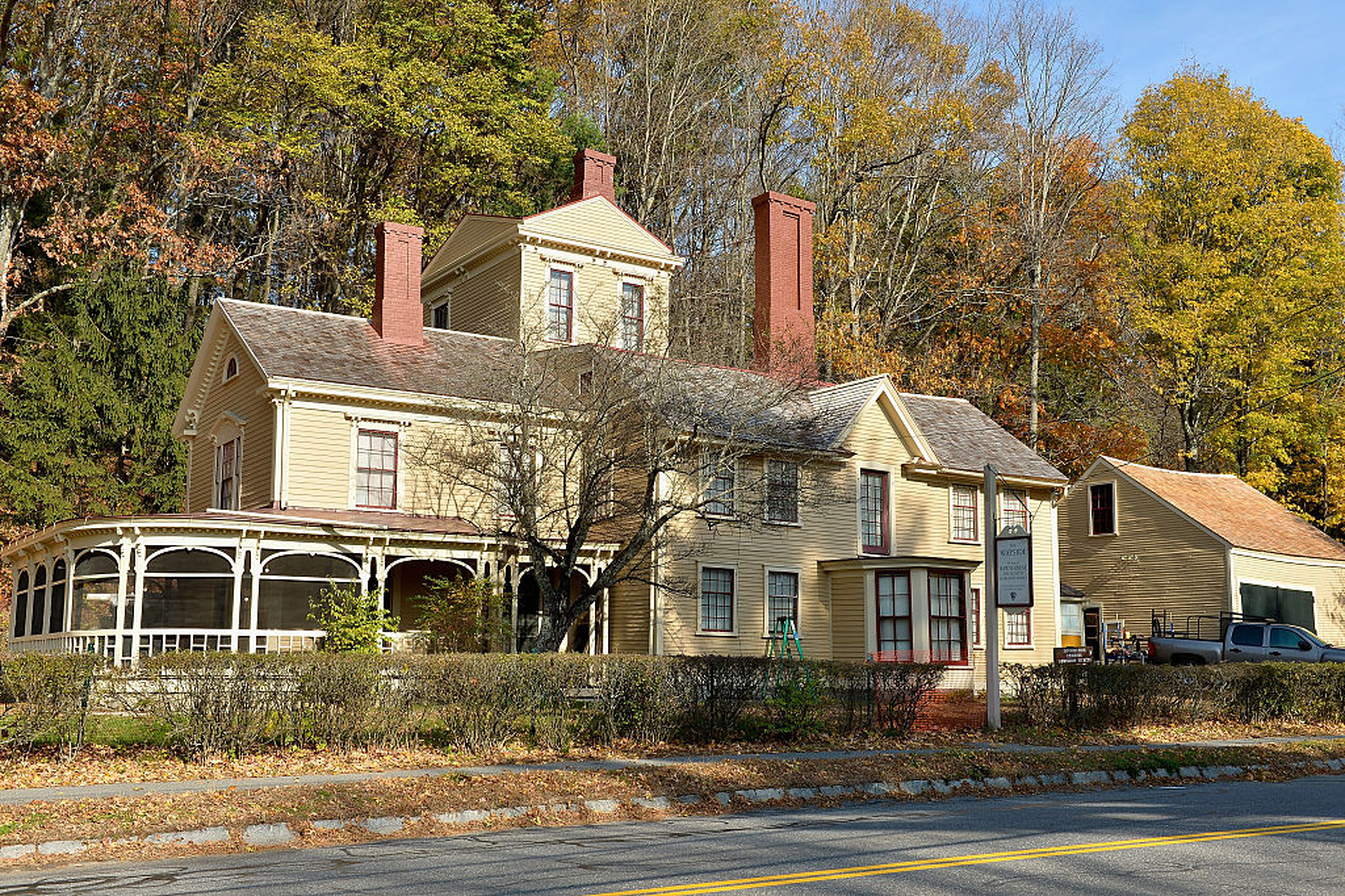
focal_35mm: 38
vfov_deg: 35.0
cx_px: 672
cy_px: 448
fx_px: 1419
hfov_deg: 50.7
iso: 250
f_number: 9
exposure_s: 1/400
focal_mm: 38
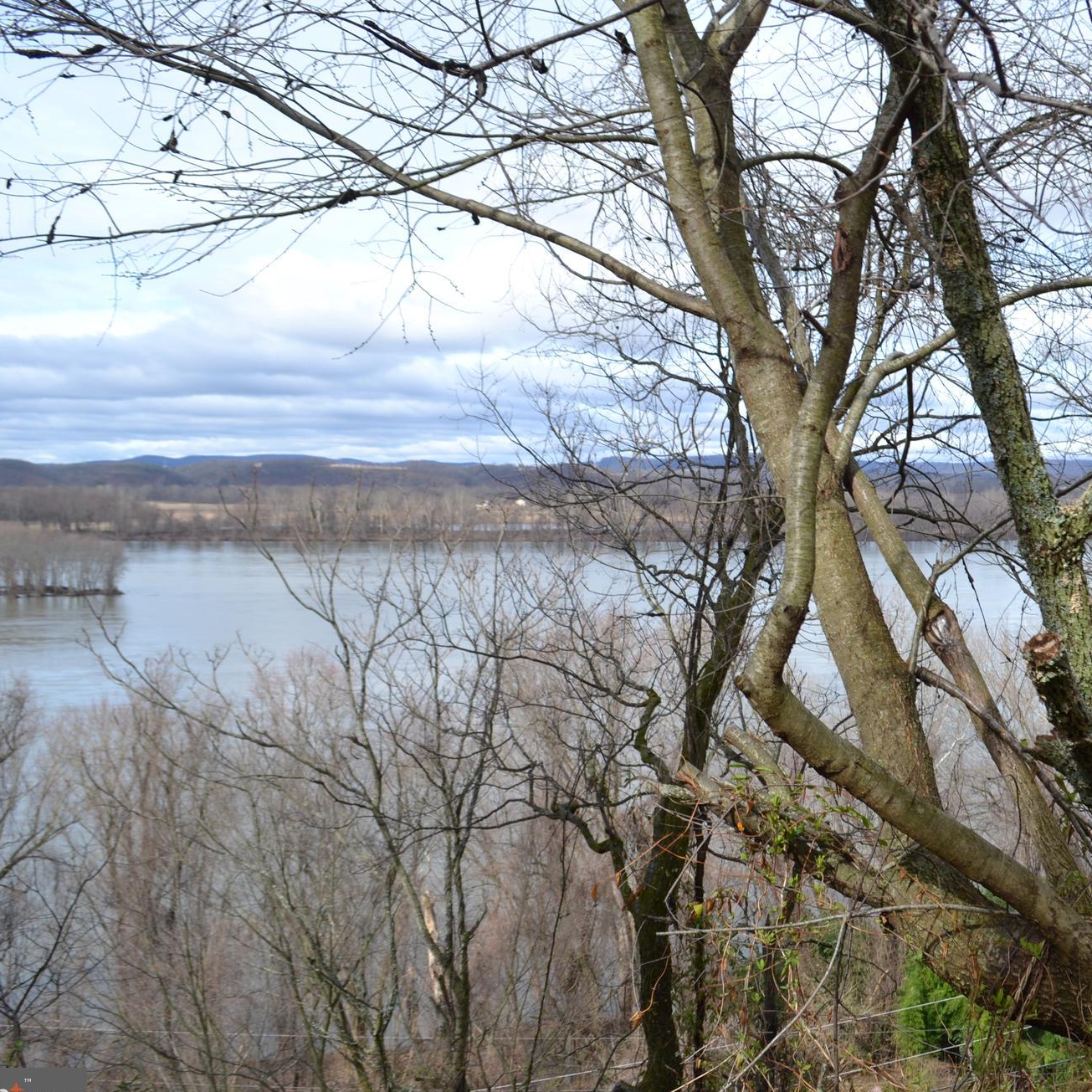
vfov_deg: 41.9
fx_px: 1428
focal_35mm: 40
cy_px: 558
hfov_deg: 41.1
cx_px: 758
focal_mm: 20
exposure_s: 1/200
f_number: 7.1
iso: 100
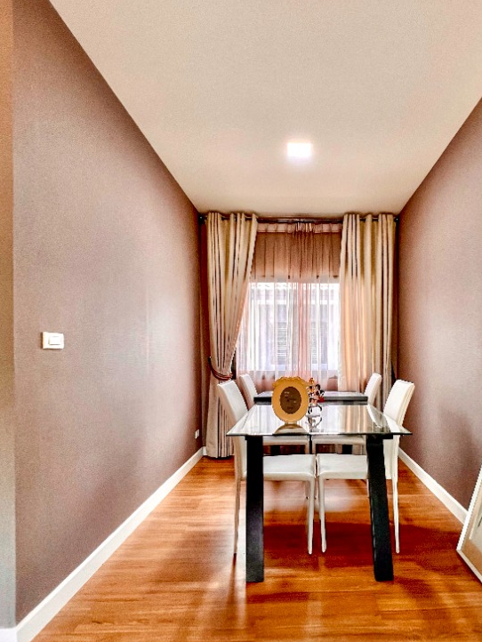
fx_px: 334
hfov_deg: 70.3
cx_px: 306
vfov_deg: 87.4
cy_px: 357
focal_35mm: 18
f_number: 1.8
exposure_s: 1/99
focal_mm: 1.57
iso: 160
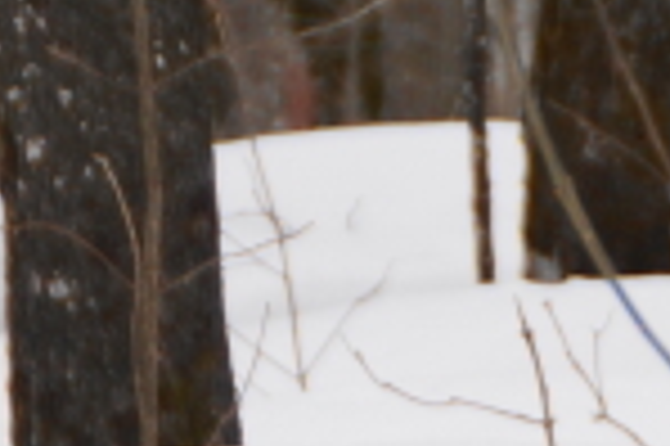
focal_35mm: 1008
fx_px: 18739
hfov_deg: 2.0
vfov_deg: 1.4
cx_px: 1488
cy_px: 180
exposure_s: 1/160
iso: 200
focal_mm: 100
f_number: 5.6
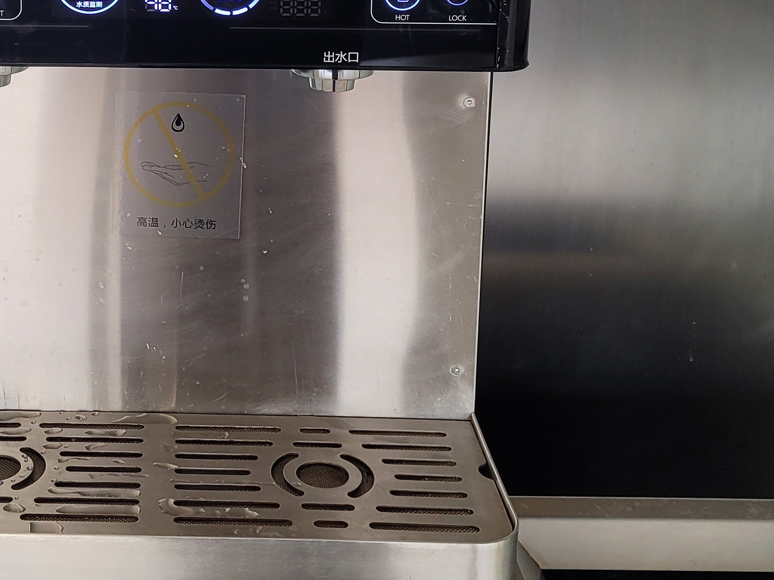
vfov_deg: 21.8
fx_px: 1453
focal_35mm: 65
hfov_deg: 29.0
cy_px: 12
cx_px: 133
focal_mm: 5.4
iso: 100
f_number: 1.8
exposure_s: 1/100
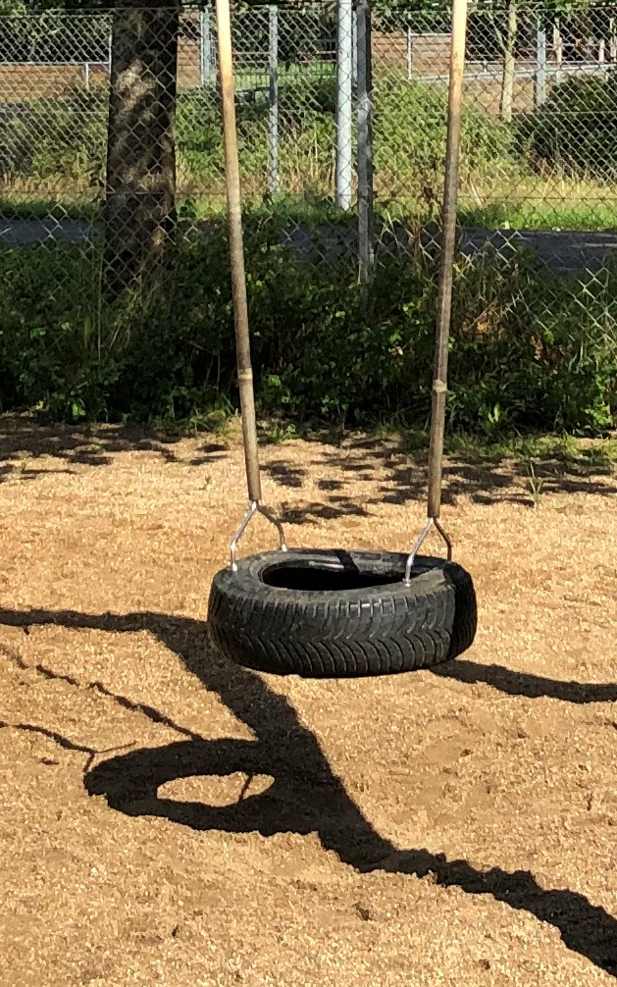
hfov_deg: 11.0
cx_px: 294
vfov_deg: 17.2
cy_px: 10
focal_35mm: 119
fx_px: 3201
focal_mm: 3.99
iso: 20
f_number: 1.8
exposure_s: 1/1230
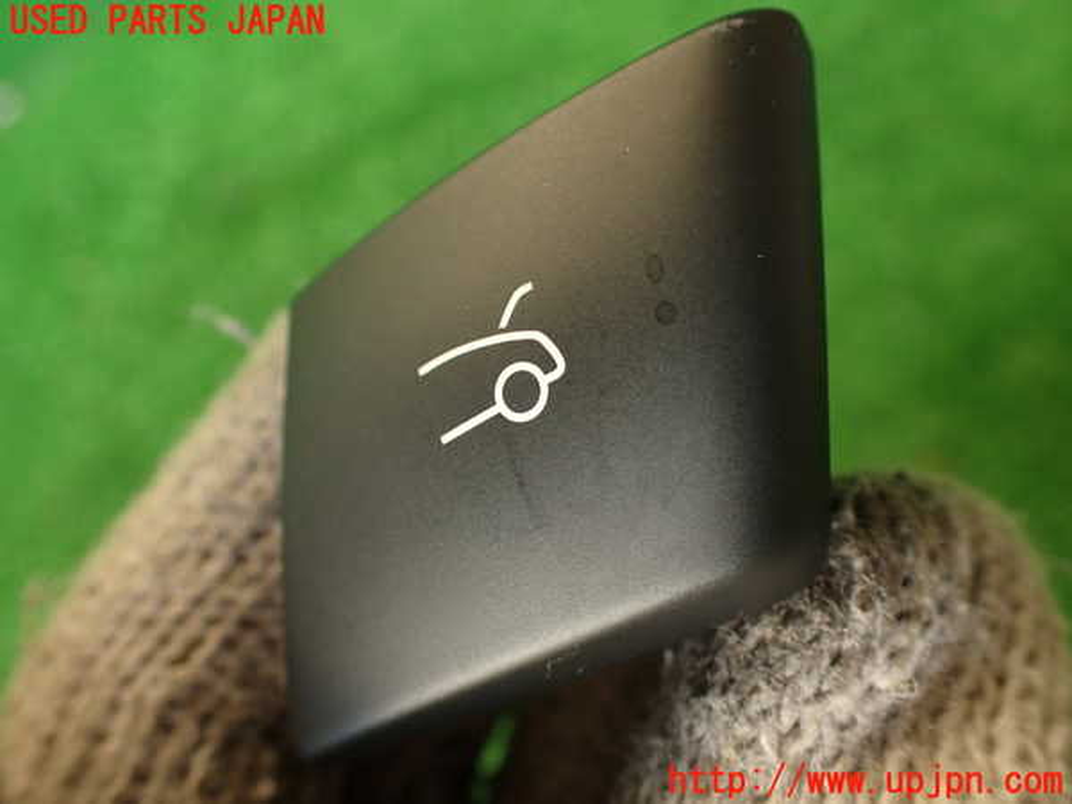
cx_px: 536
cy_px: 402
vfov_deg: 44.2
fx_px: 991
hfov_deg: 56.8
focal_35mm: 32
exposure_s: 1/40
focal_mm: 5.79
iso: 200
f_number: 2.4
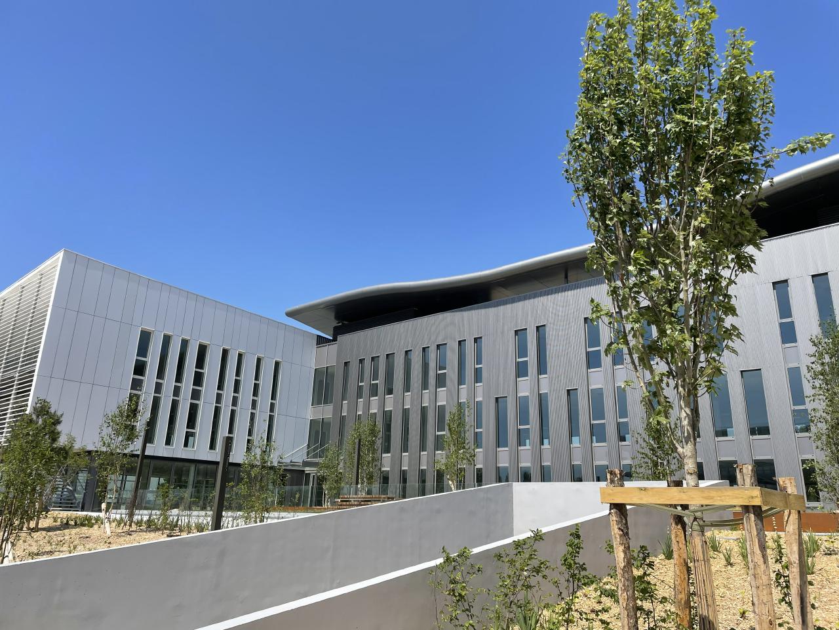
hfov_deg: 67.3
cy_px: 315
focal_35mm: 26
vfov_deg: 53.1
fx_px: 630
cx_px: 420
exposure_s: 1/3509
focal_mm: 4.2
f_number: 1.6
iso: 32
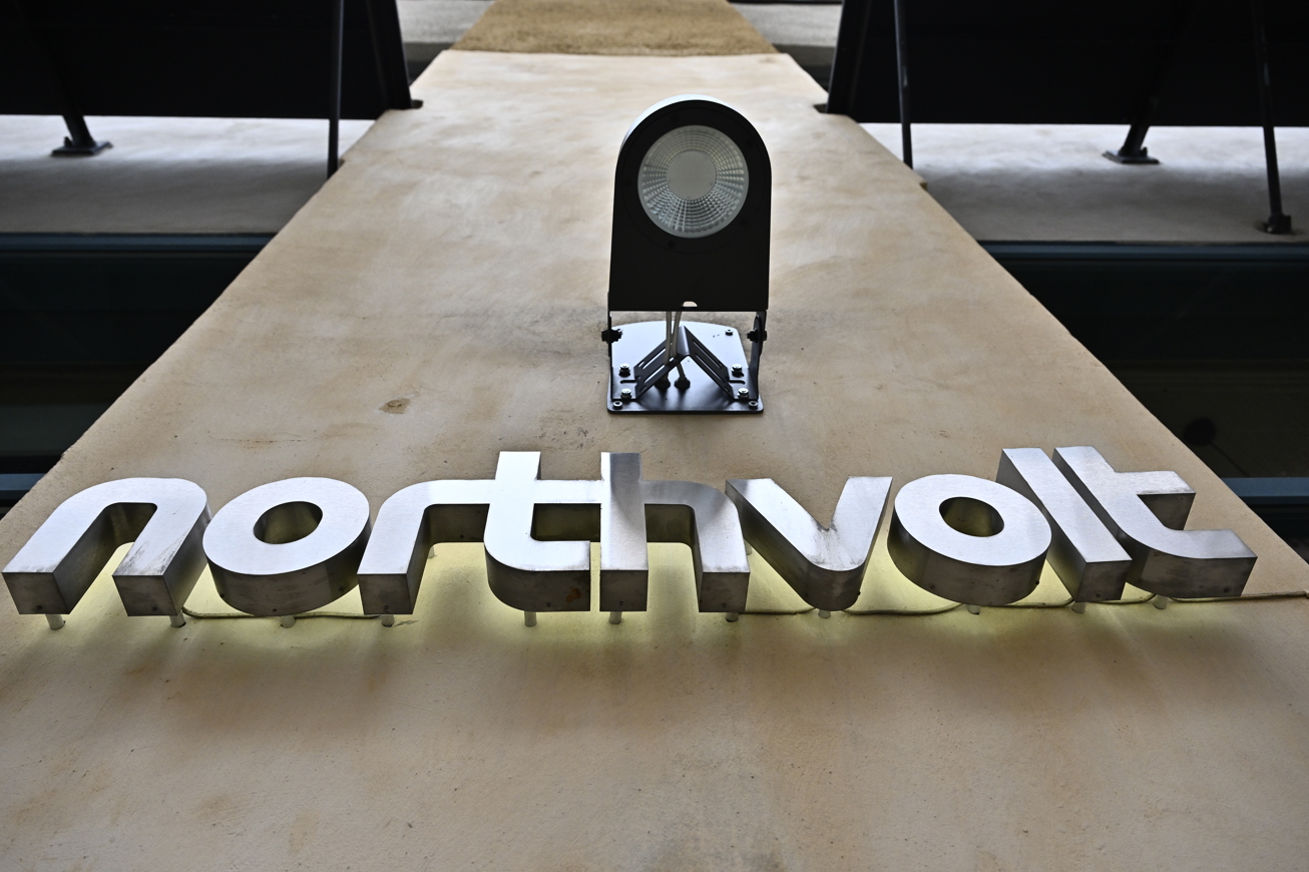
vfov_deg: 51.3
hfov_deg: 71.5
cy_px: 441
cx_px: 654
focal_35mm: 25
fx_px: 909
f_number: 5
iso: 800
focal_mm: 24
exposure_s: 1/400
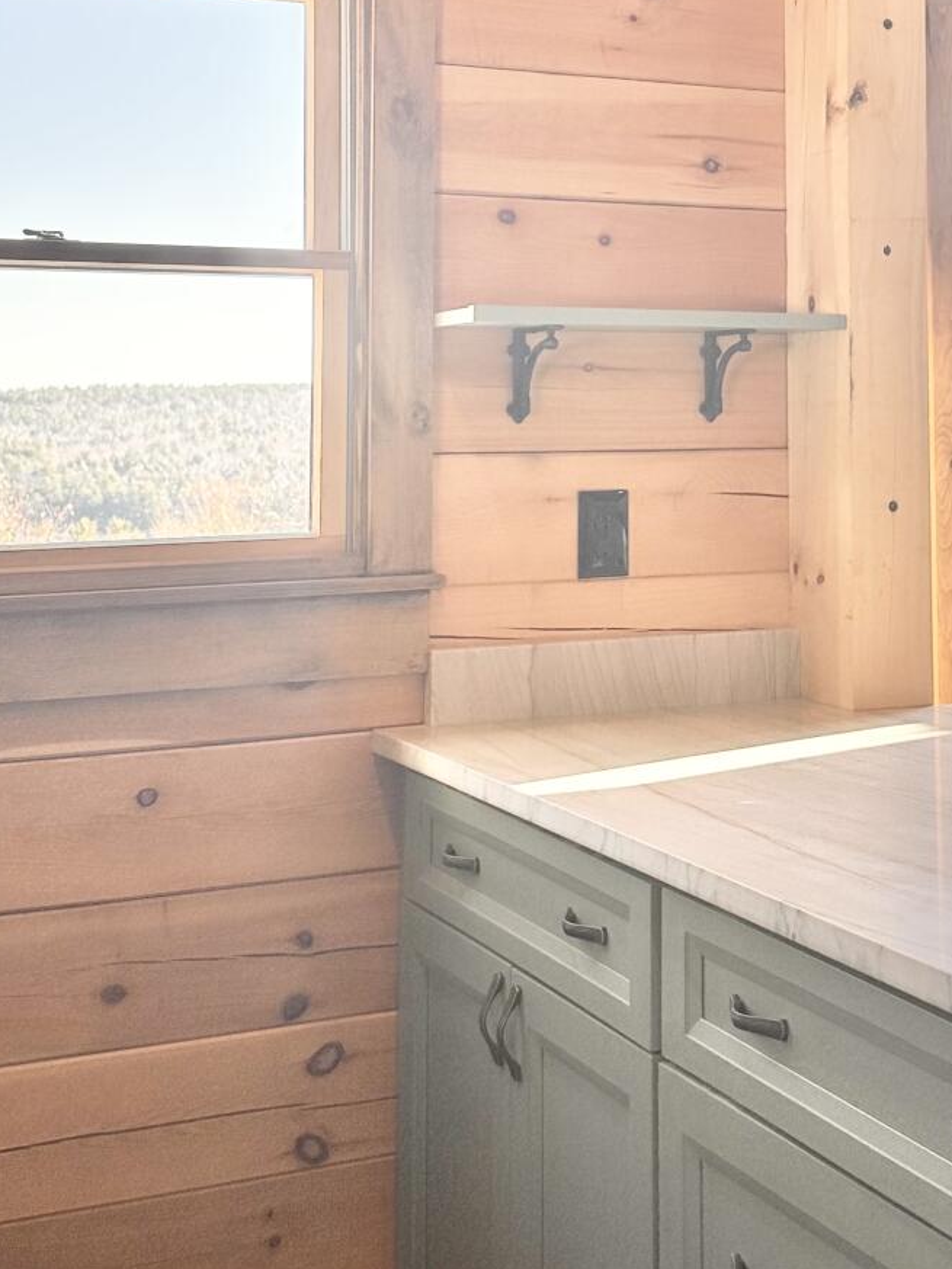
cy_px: 250
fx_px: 2016
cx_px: 703
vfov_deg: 33.9
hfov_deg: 26.3
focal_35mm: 55
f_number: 1.78
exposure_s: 1/469
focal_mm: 6.86
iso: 80
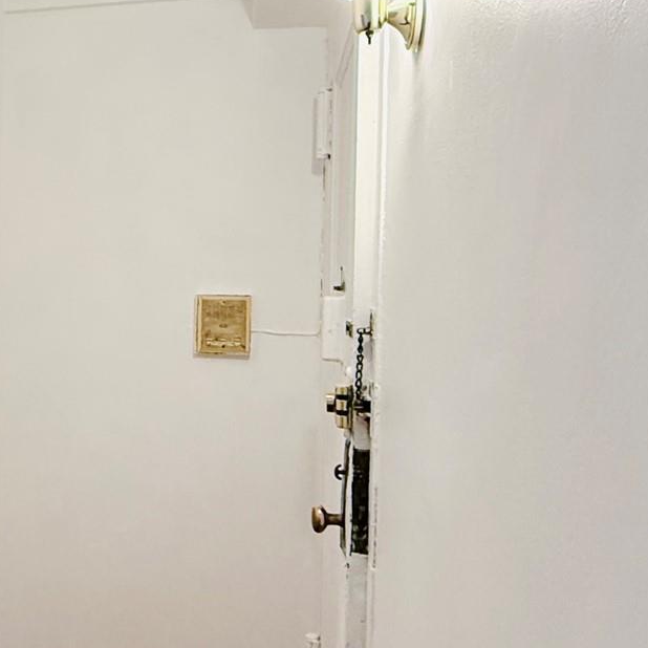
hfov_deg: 36.6
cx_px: -7
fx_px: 868
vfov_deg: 40.9
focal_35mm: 41
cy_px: 304
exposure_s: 1/120
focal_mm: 2.22
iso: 250
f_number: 2.2
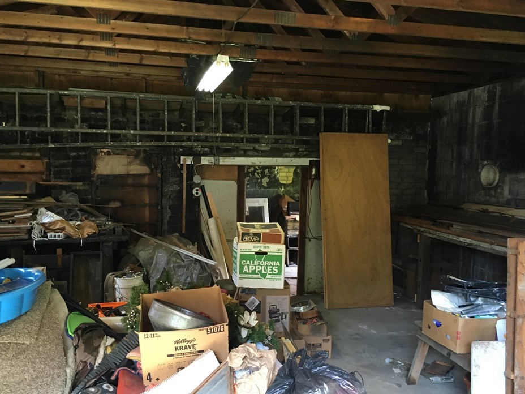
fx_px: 485
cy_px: 213
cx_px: 249
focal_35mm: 32
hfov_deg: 56.8
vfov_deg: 44.1
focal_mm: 4.15
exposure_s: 1/30
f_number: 2.2
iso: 160
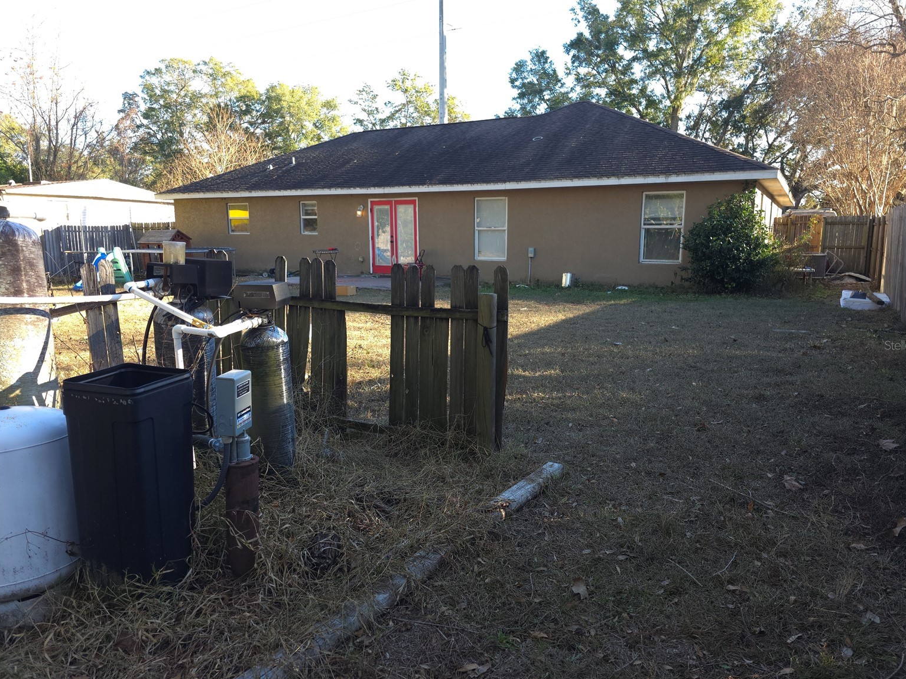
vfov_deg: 56.8
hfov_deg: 71.6
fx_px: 628
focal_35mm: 24
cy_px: 345
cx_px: 467
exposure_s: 1/60
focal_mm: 6.3
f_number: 1.7
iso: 16
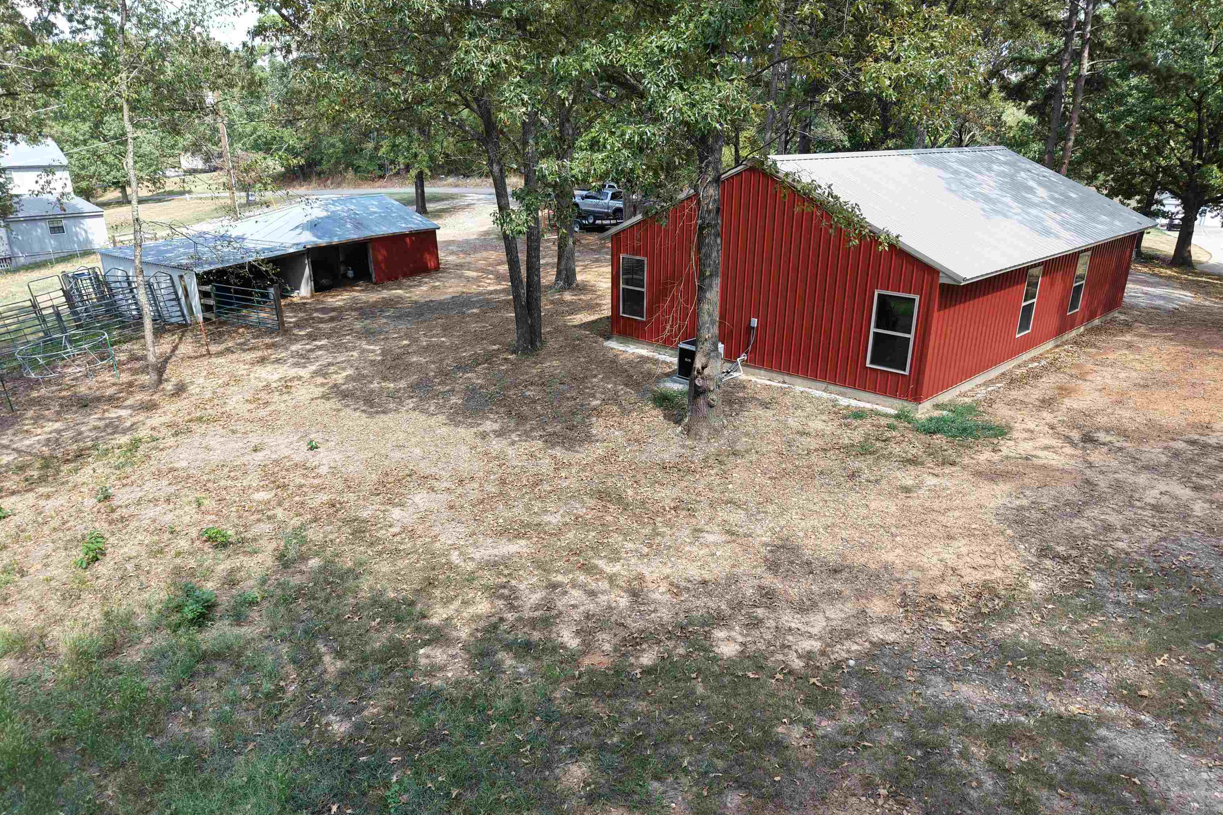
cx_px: 611
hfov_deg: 71.5
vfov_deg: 51.2
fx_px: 849
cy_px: 442
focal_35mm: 25
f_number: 1.8
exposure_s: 1/800
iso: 120
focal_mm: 8.67
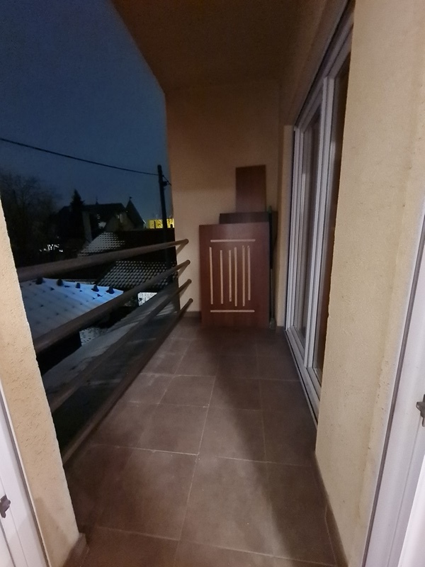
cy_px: 284
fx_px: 213
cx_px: 212
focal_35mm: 13
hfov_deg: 89.9
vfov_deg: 106.2
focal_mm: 2.2
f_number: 2.2
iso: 2500
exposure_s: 1/17
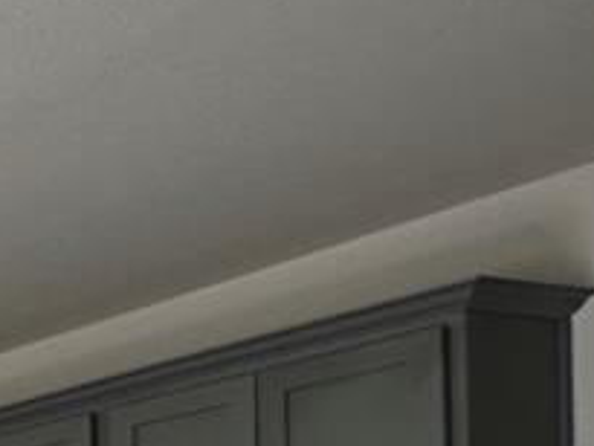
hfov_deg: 15.6
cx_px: -800
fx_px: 1202
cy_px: 701
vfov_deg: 18.3
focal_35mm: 70
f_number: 2.2
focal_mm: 2.22
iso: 64
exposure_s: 1/120
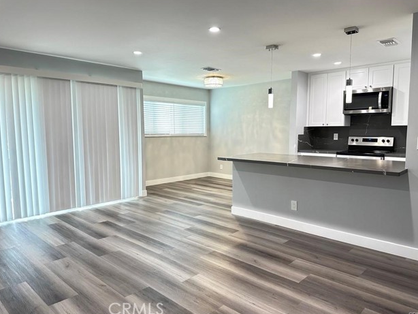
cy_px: 155
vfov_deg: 54.9
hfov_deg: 69.4
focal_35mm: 25
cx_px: 212
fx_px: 302
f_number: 1.78
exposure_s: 1/60
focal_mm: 6.86
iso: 250
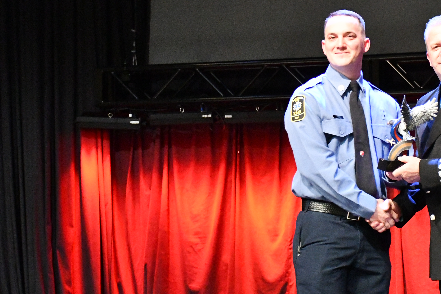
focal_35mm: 119
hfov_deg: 17.0
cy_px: 135
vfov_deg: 11.5
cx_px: 380
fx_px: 1458
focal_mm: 45
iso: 12800
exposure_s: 1/60
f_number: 4.5
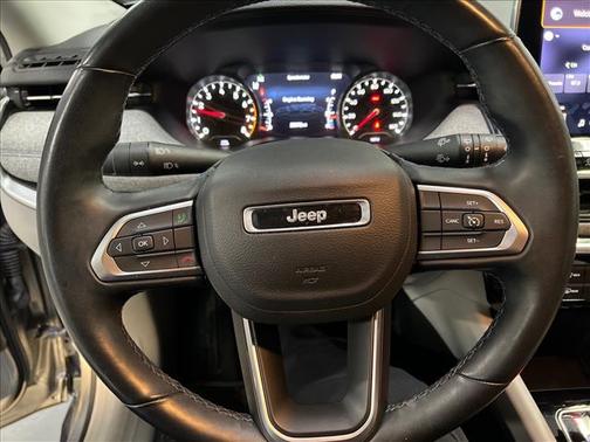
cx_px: 295
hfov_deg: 67.3
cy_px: 221
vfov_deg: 53.1
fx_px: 443
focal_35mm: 26
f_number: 1.5
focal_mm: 5.7
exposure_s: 1/30
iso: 500
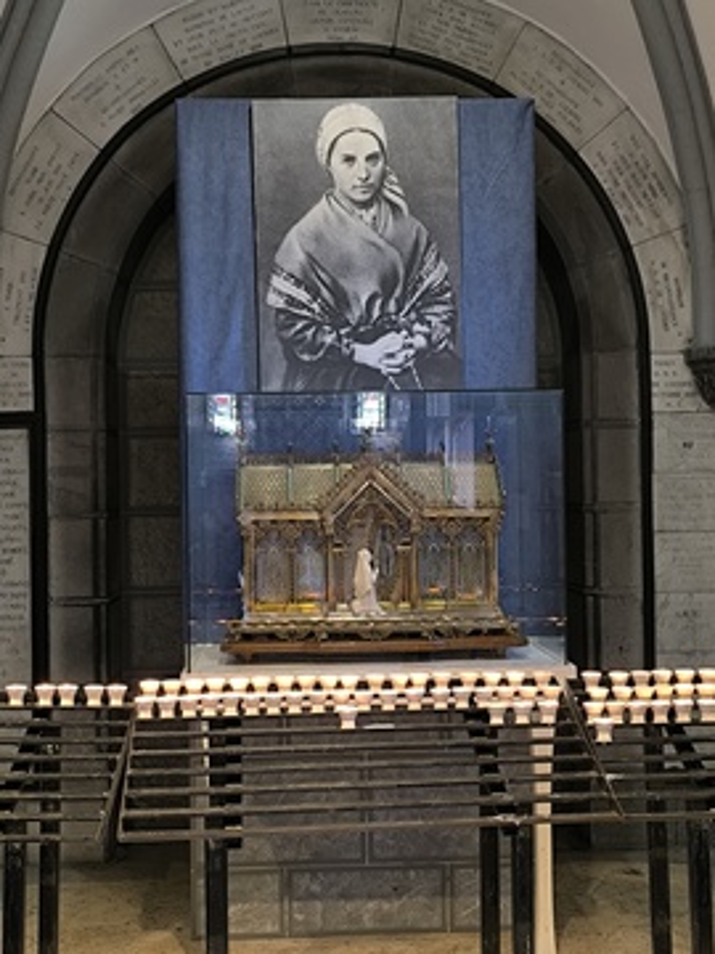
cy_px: 477
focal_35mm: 46
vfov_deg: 41.2
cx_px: 358
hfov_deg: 31.5
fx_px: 1267
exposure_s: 1/33.3
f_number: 1.65
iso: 1000
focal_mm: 6.14
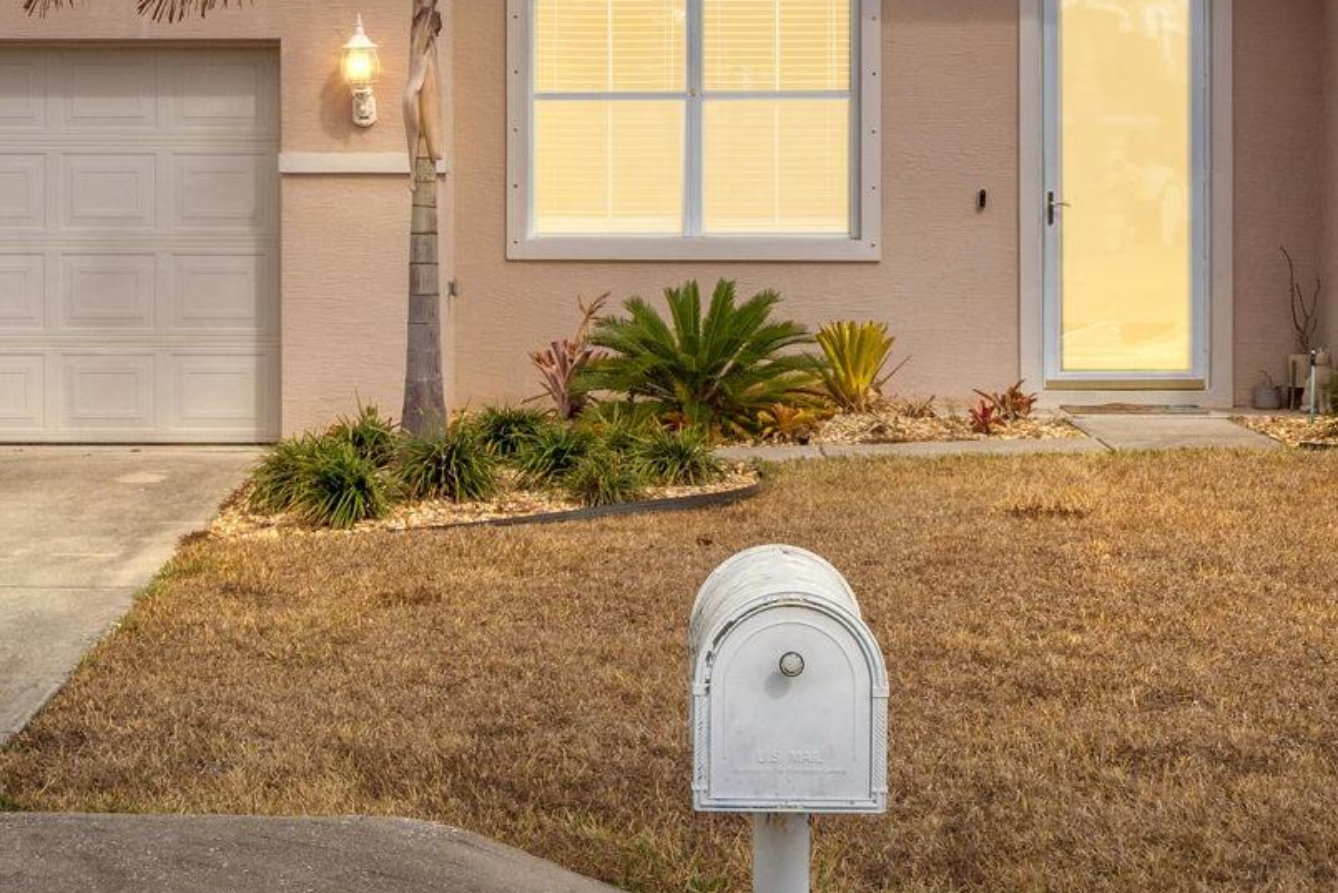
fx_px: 3234
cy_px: 146
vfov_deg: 15.6
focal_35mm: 87
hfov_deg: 23.4
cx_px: 642
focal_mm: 28
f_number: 9
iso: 250
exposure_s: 1/160
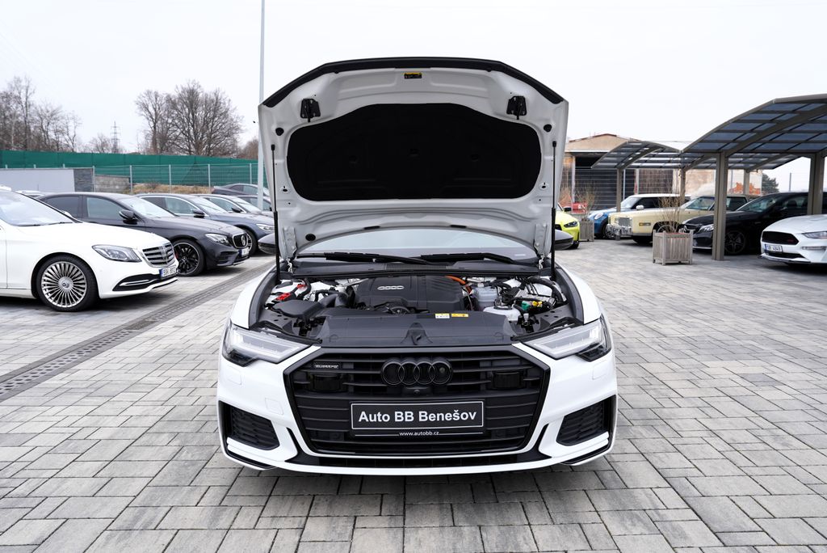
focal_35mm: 27
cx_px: 414
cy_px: 276
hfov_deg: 67.4
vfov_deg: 48.0
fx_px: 621
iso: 100
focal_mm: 27
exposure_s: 1/100
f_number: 5
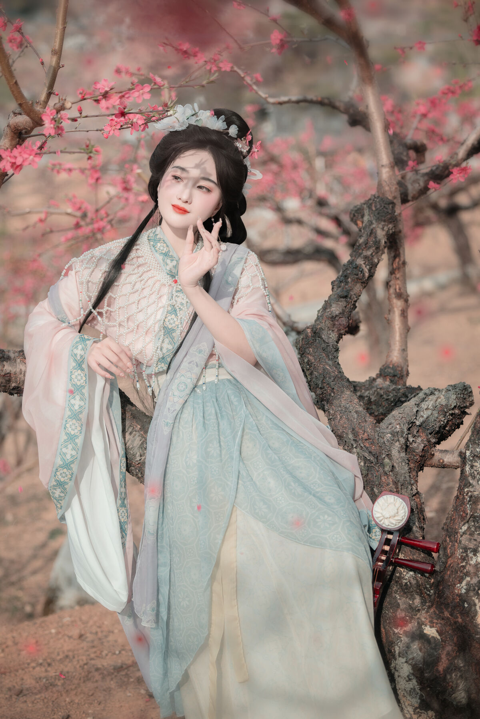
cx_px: 240
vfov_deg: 29.2
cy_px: 360
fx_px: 1379
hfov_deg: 19.7
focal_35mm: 69
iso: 50
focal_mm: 70
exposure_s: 1/1000
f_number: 2.8
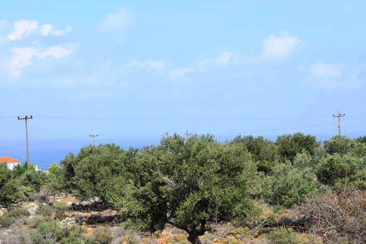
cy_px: 122
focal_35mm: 82
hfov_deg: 24.6
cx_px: 183
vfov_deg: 16.6
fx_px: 839
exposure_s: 1/400
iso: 200
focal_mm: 55
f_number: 10
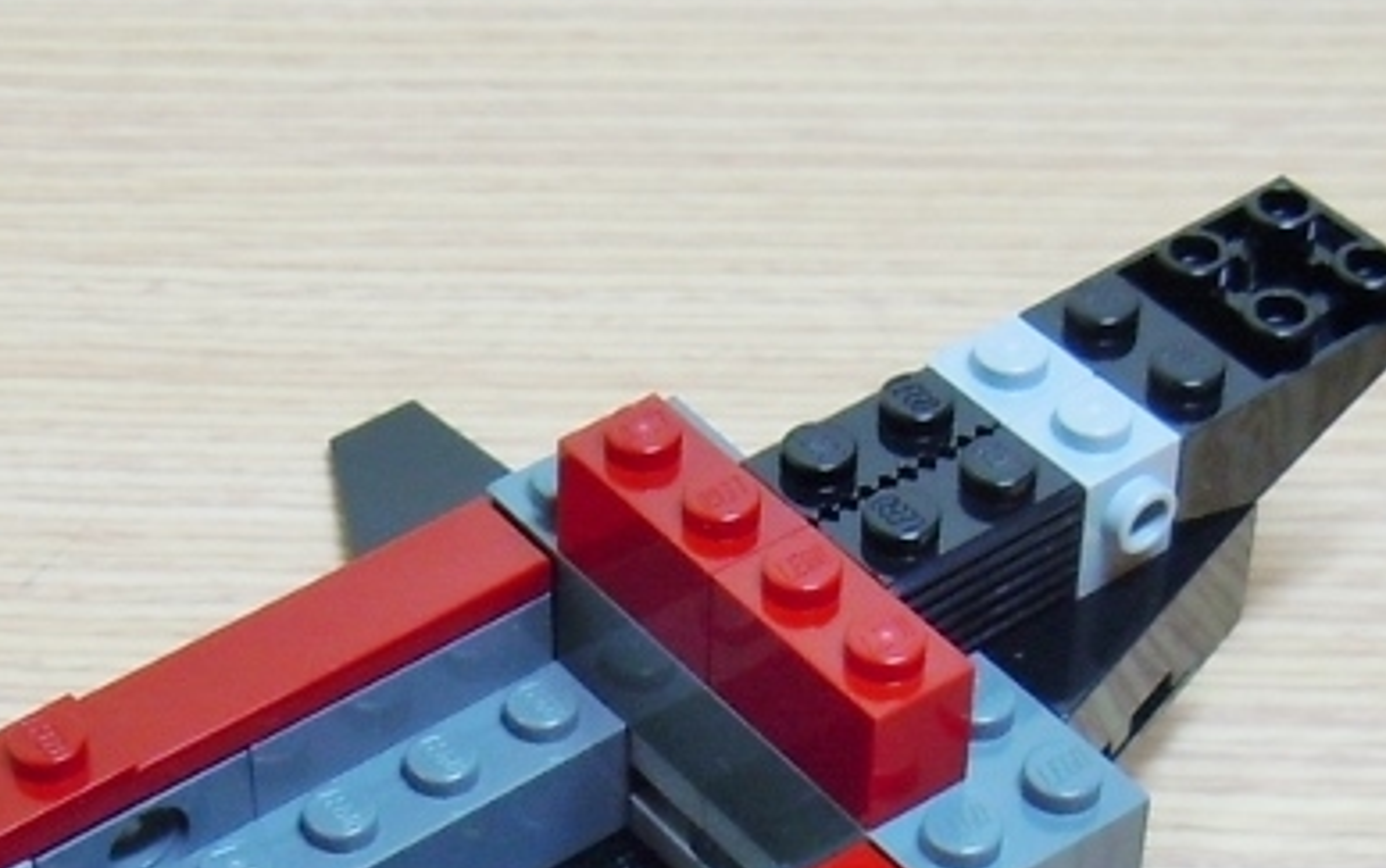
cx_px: 373
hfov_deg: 29.0
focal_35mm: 70
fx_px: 2646
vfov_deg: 18.1
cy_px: 914
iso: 100
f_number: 3.5
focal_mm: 5.4
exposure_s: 1/13
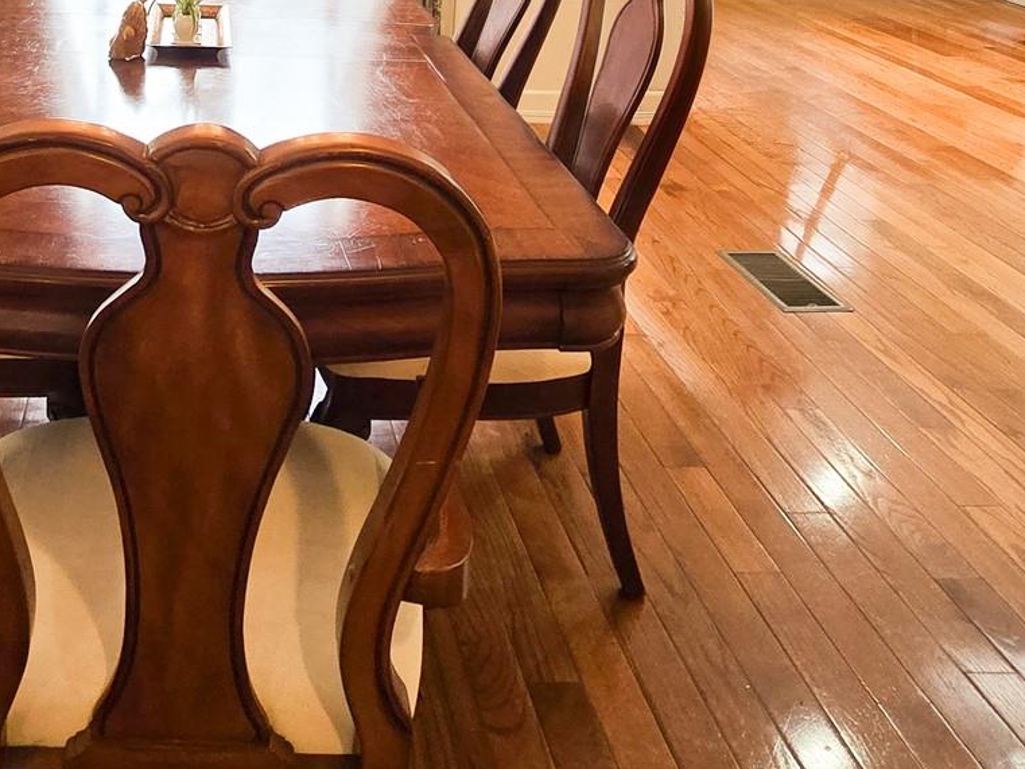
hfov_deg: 49.7
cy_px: -175
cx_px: 211
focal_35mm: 35
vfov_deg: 32.7
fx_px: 1037
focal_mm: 2.2
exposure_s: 1/60
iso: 80
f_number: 2.2
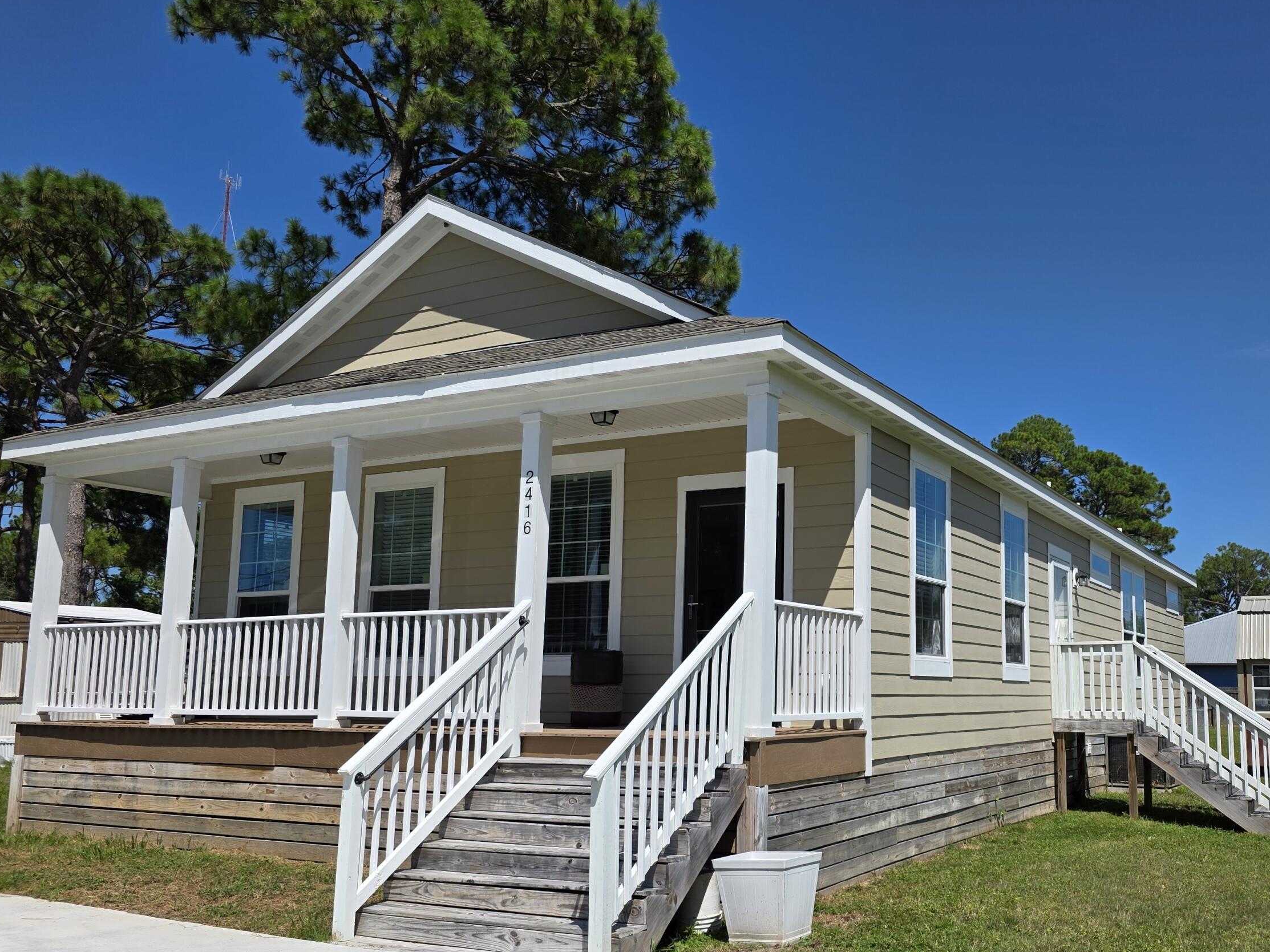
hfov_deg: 57.5
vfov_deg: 45.4
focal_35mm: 31
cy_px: 527
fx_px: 1137
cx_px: 805
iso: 64
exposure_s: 1/7944
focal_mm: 6.3
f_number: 1.7
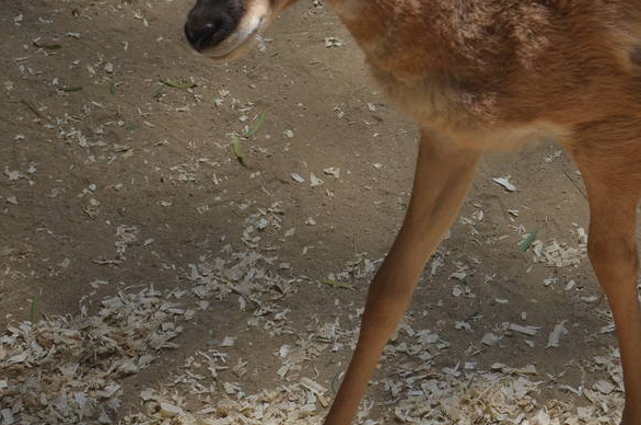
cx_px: 588
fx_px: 2547
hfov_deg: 14.2
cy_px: 78
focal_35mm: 143
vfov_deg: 9.5
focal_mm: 35
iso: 140
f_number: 8
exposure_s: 1/250
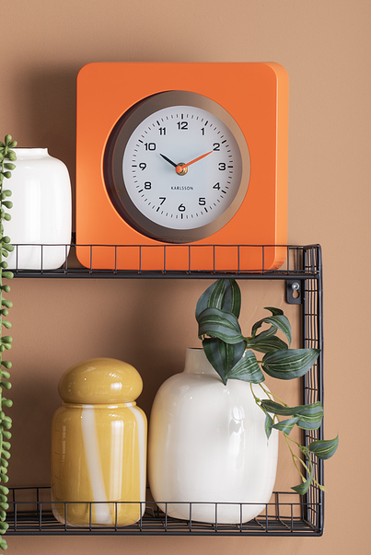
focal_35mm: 187
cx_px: 111
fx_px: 2886
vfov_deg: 11.0
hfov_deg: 7.4
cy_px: 290
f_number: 10
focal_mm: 130
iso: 125
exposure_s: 1/125
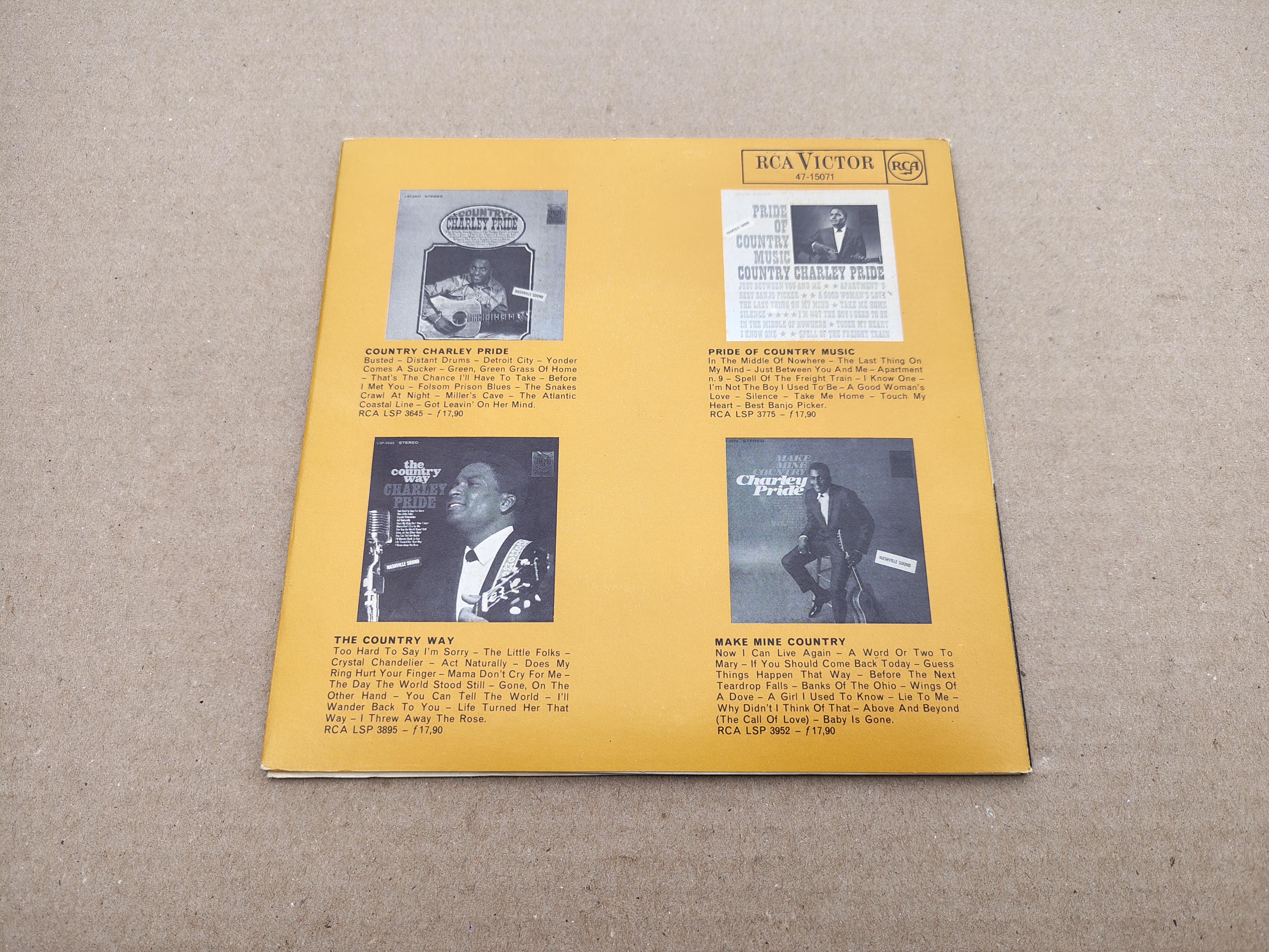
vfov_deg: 56.8
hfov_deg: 71.6
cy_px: 476
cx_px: 634
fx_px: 880
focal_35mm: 24
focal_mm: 5.56
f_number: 1.8
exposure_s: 1/583
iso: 100
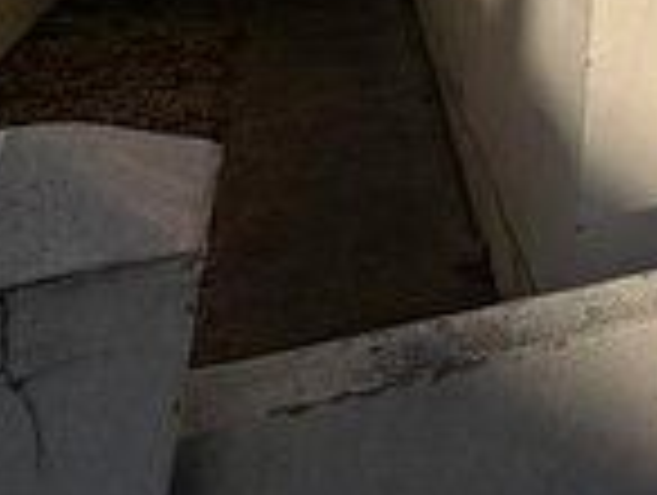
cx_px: 1143
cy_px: -547
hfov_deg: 21.0
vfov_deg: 16.0
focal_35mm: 67
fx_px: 1274
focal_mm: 2.22
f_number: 2.2
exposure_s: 1/5650
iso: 40
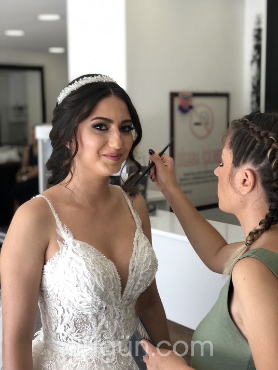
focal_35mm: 57
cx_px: 139
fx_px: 610
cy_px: 185
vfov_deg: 33.8
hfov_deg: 25.7
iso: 25
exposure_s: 1/50
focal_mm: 6.6
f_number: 2.8
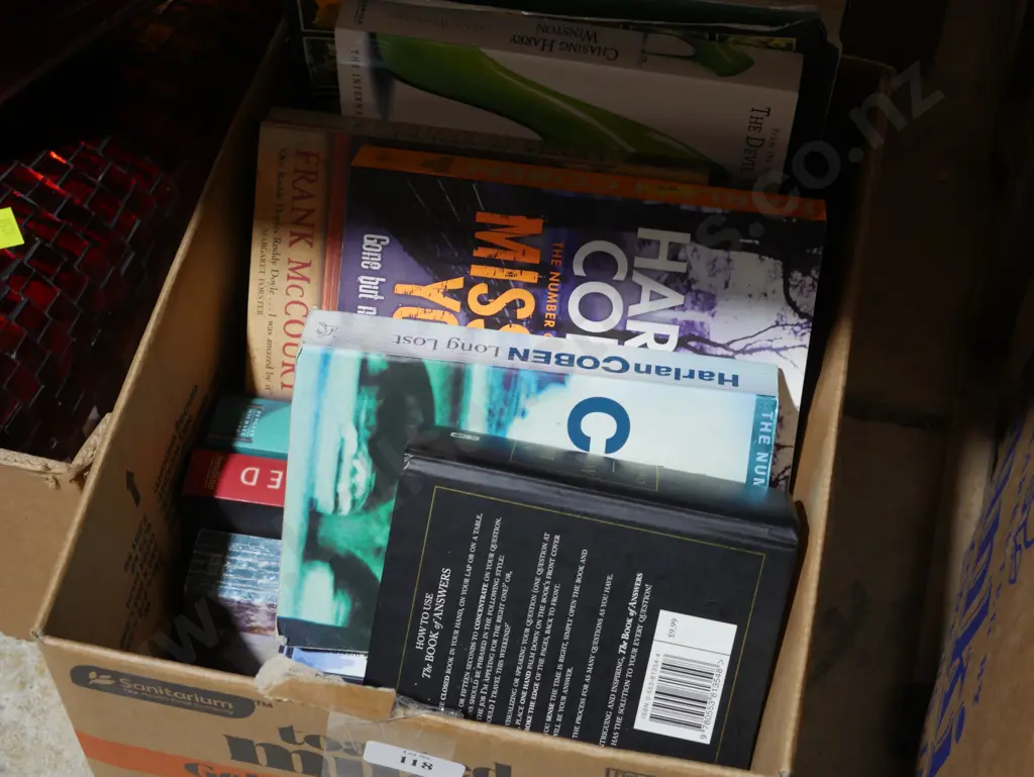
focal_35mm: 62
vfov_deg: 23.7
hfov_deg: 31.2
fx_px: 1853
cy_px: 388
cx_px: 517
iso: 1000
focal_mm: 31
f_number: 5.4
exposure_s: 1/80
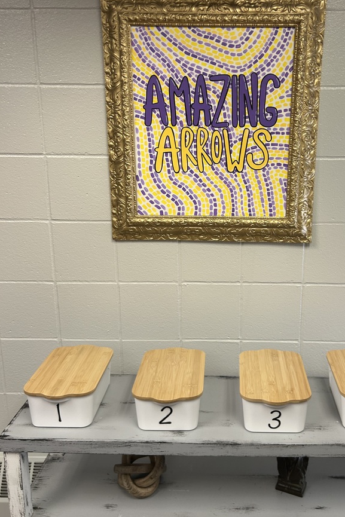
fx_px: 460
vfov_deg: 58.7
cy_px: 244
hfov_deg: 40.7
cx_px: 225
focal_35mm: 32
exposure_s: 1/60
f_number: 1.5
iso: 80
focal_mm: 5.7
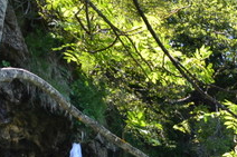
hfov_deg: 18.3
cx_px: 332
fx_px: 671
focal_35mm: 102
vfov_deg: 12.3
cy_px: 282
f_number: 8
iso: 400
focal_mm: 18
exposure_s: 1/80
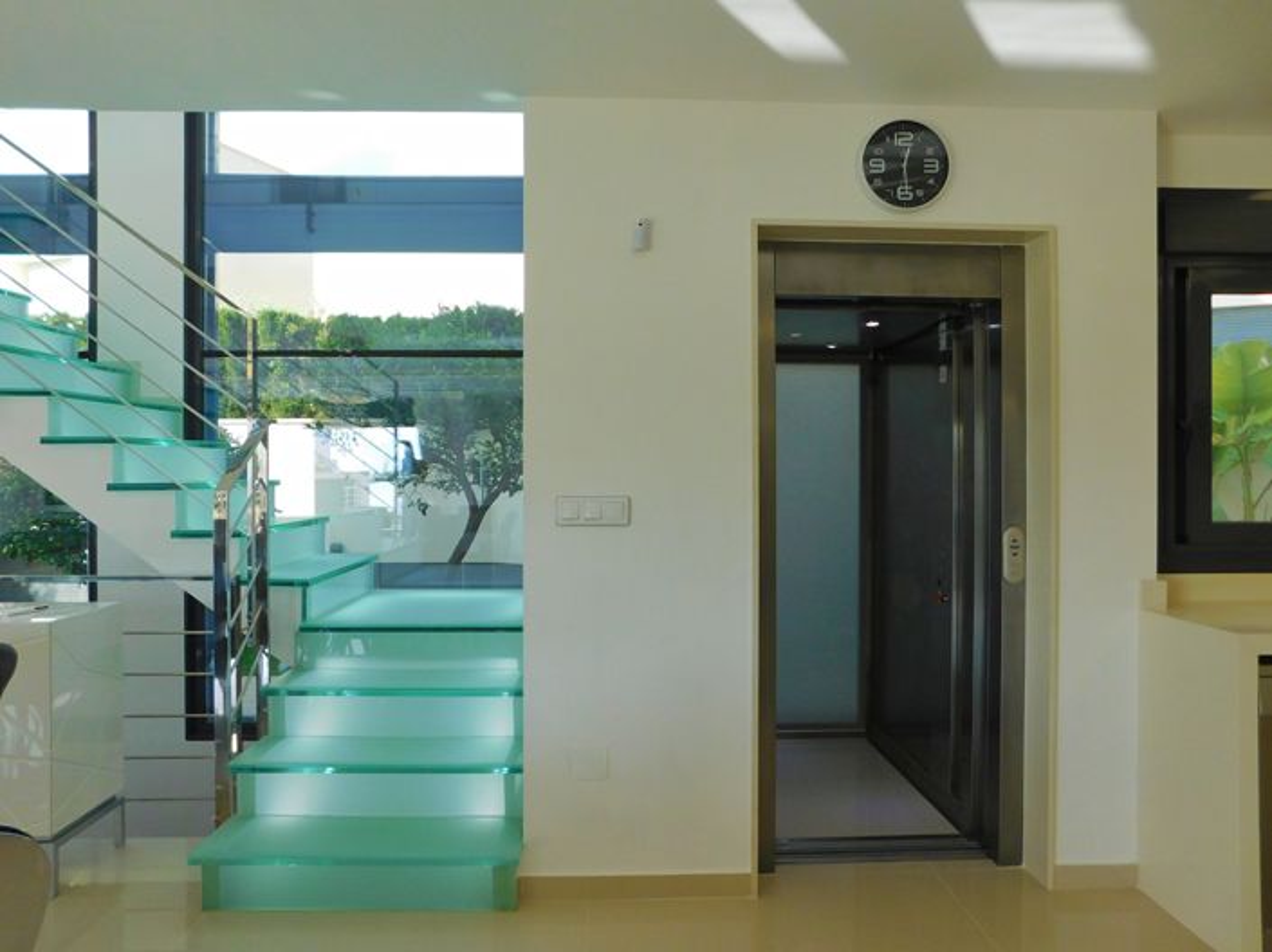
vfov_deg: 58.8
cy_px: 476
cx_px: 636
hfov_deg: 74.0
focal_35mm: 23
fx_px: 845
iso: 125
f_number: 3
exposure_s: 1/400
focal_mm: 4
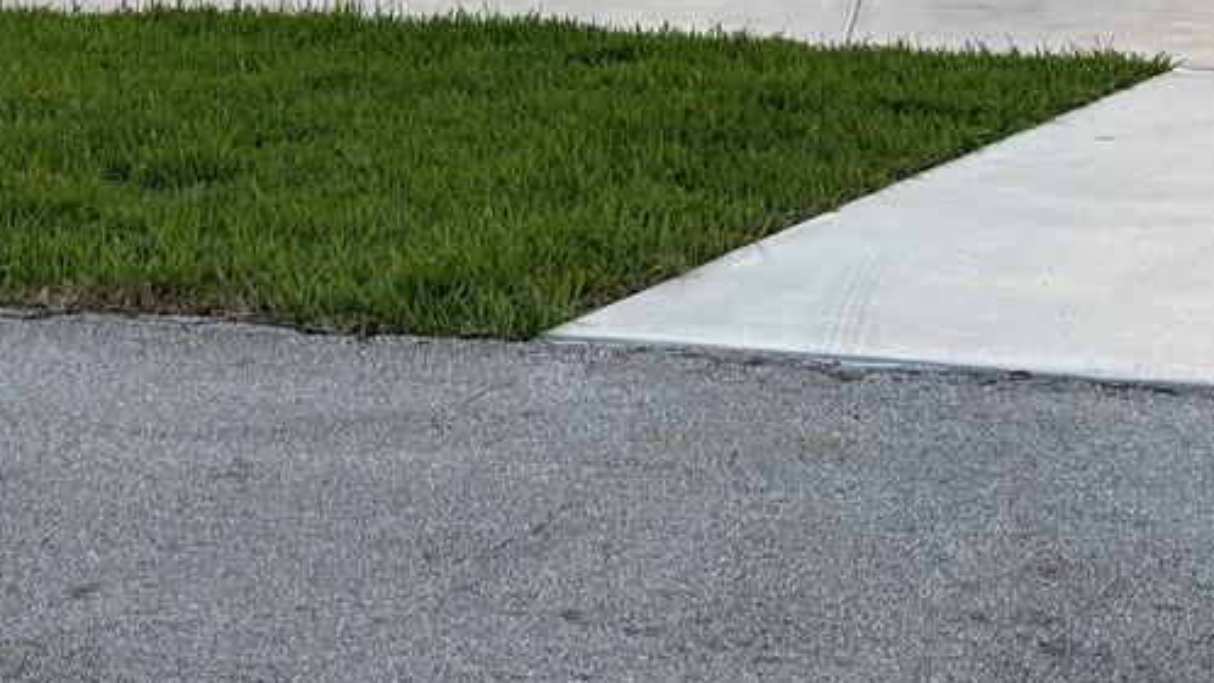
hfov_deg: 25.1
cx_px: 334
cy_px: -690
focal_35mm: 84
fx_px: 2704
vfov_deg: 12.6
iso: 250
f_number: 1.78
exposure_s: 1/60
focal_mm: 6.76
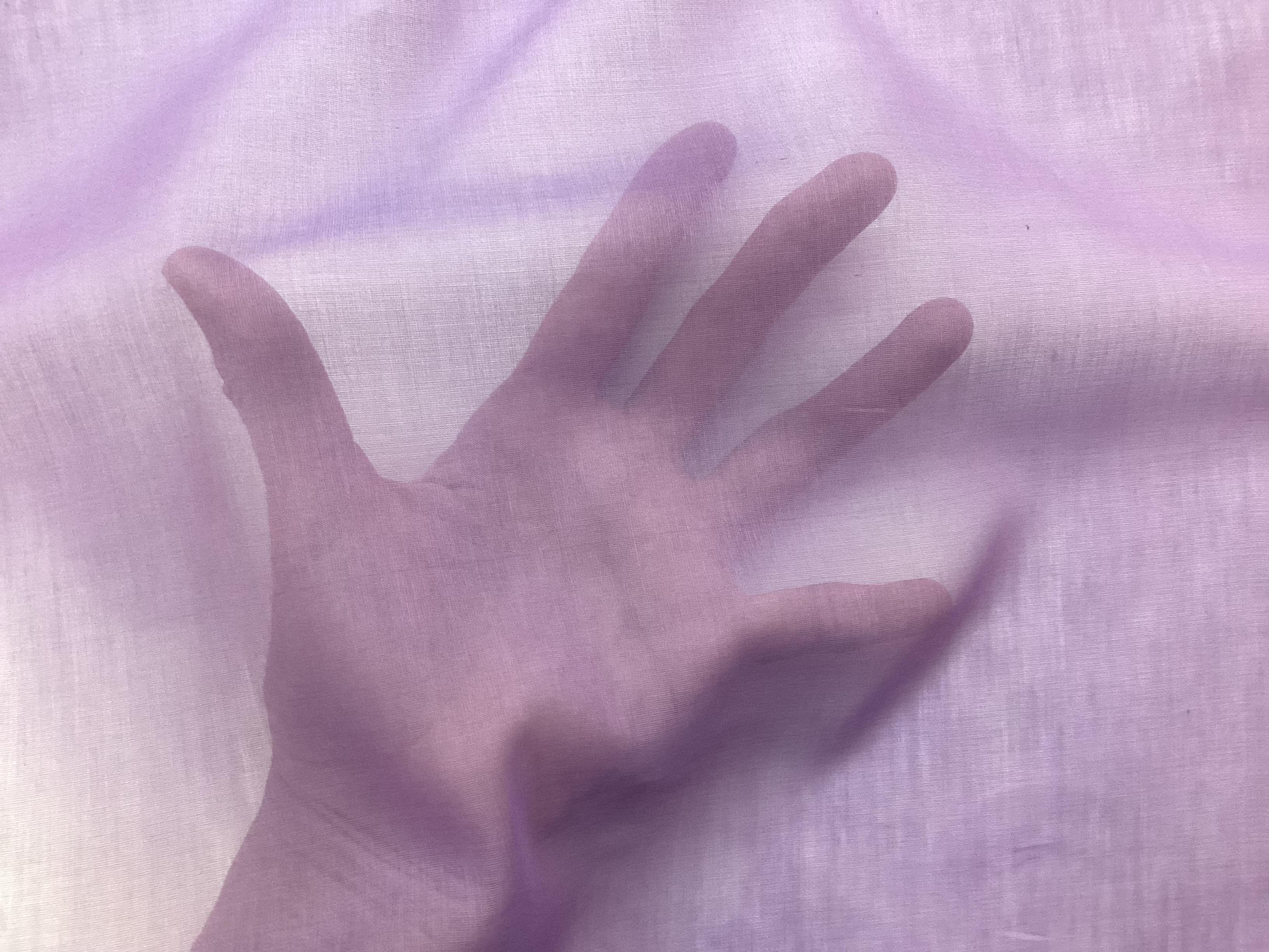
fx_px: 1136
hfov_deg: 58.4
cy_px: 476
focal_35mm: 31
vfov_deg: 45.4
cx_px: 634
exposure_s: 1/60
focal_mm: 3.3
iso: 160
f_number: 2.4
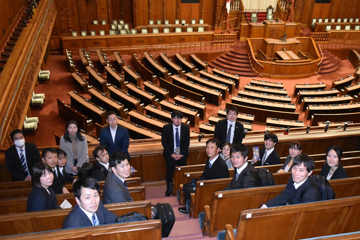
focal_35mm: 30
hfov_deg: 61.9
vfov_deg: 43.6
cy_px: 120
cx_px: 180
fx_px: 300
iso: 3600
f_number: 3.8
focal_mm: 20
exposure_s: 1/60
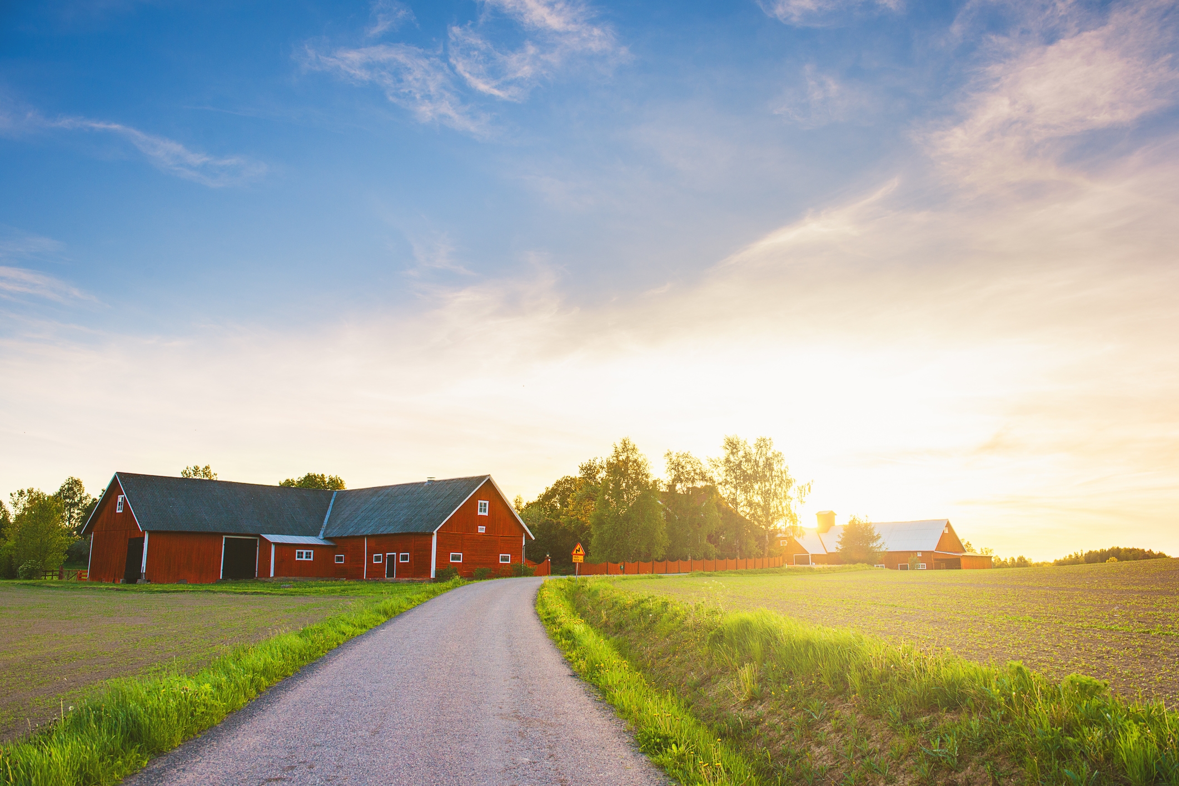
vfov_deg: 47.9
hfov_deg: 67.4
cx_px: 590
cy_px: 393
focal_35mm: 27
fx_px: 884
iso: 200
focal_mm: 27
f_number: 5.6
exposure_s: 1/160
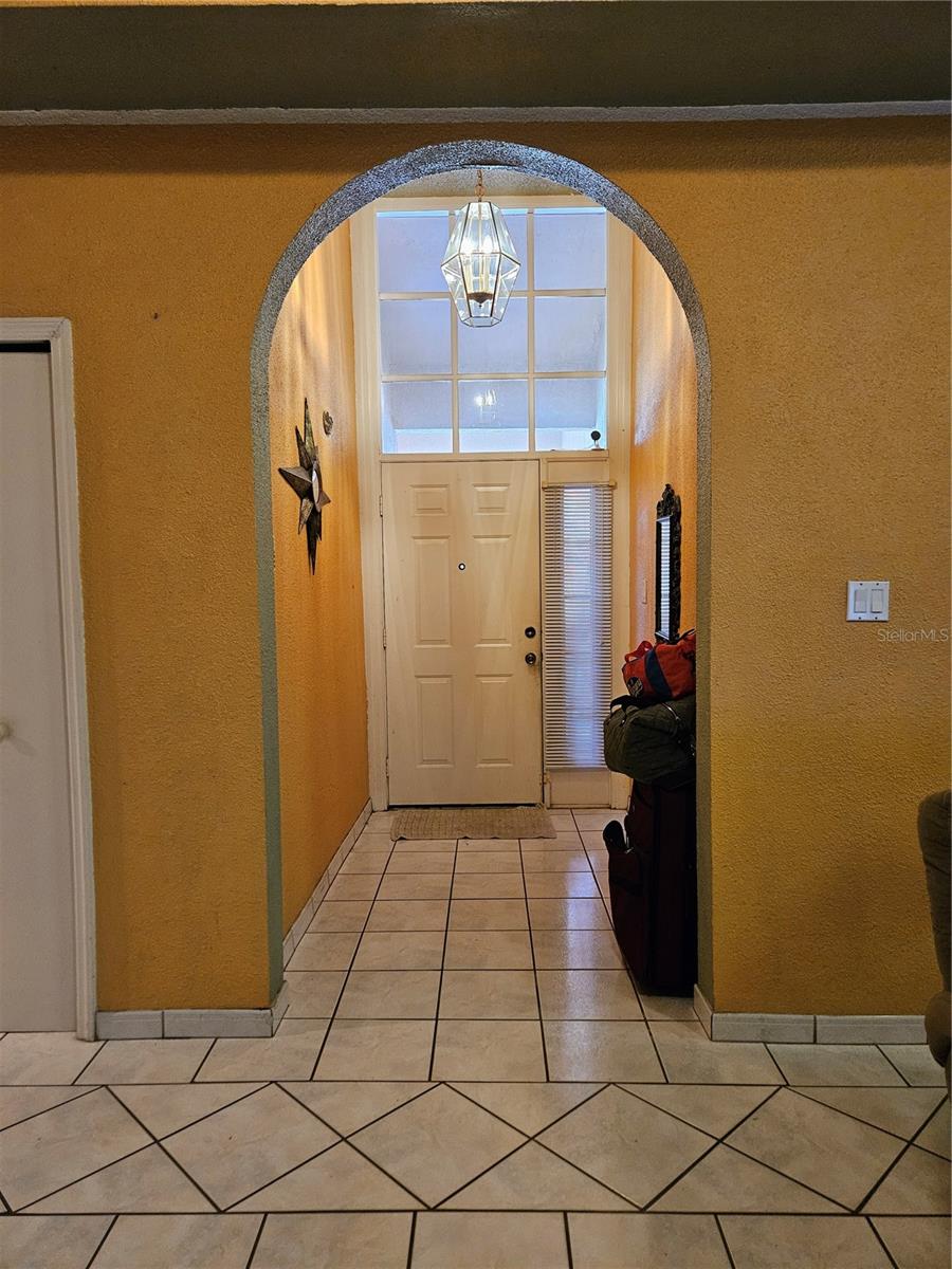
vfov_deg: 73.9
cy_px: 634
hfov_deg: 58.9
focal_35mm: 23
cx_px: 476
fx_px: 843
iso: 1000
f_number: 1.8
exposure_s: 1/120
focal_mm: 5.4
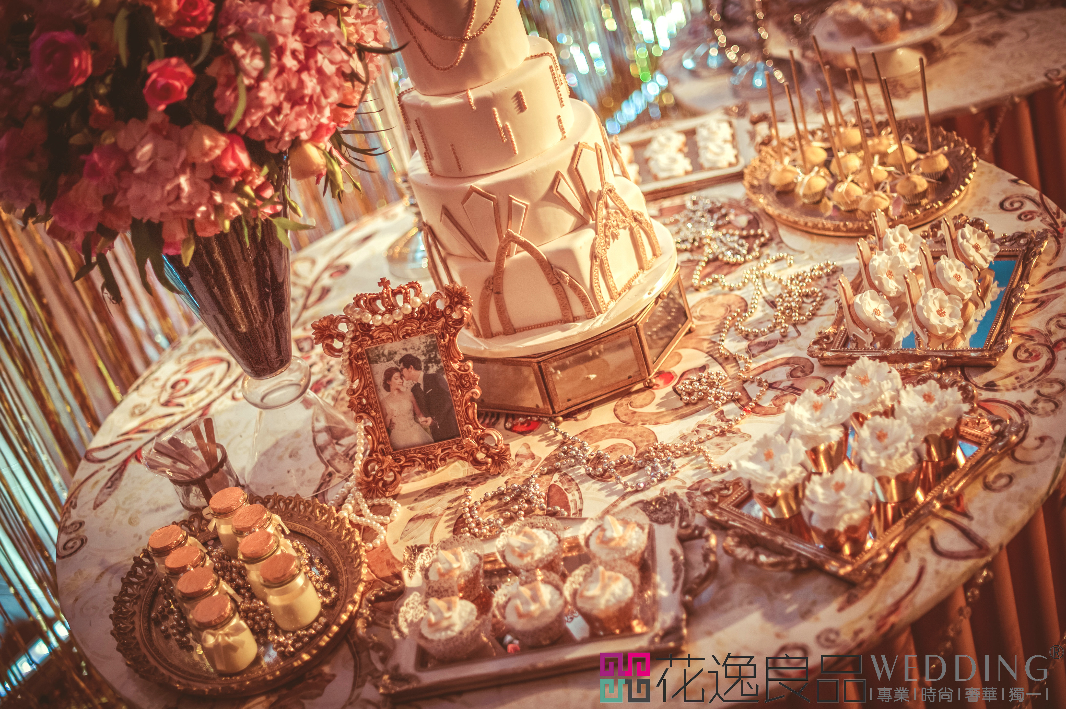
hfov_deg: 38.9
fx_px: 1509
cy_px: 355
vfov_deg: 26.4
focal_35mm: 51
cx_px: 530
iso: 200
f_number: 1.4
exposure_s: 1/320
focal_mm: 50
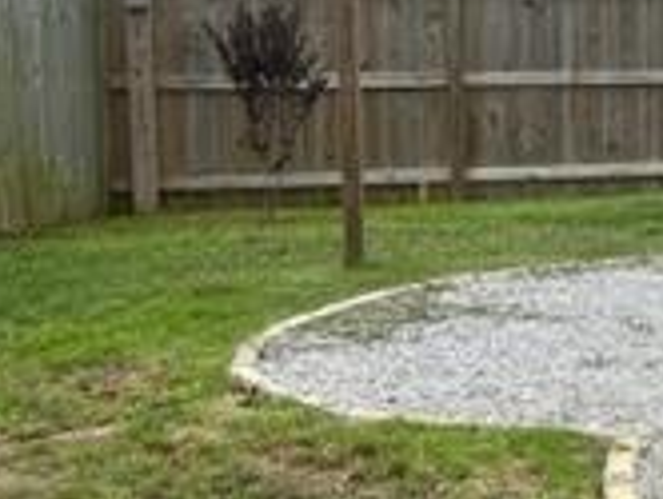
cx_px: 1126
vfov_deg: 14.8
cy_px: 124
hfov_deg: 16.8
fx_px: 1918
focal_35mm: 100
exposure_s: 1/4274
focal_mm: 5.7
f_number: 1.5
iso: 50
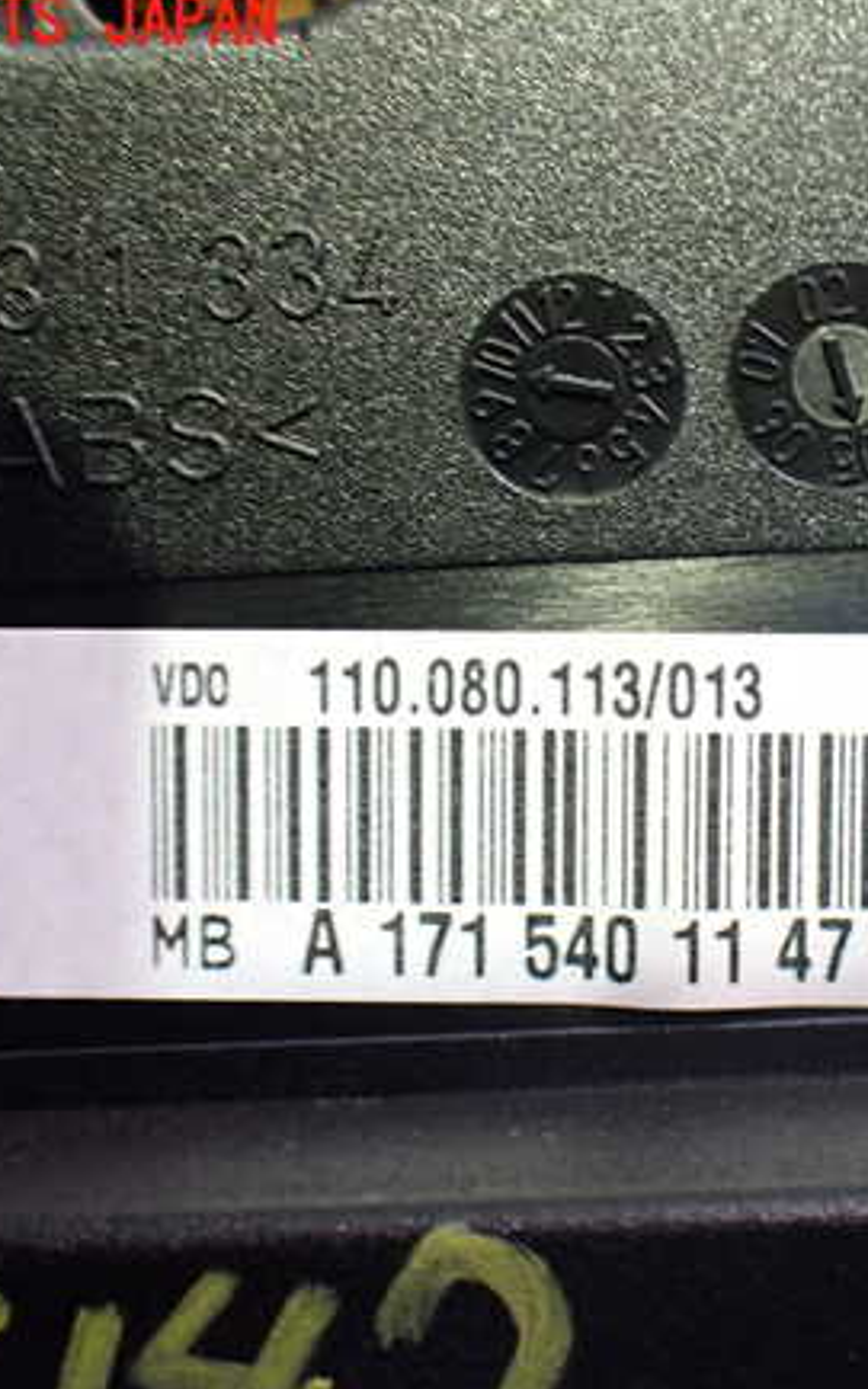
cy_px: 704
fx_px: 1666
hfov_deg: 28.7
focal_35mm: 44
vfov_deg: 45.3
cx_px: 657
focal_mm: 5.4
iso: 800
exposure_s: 1/30
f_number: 2.3
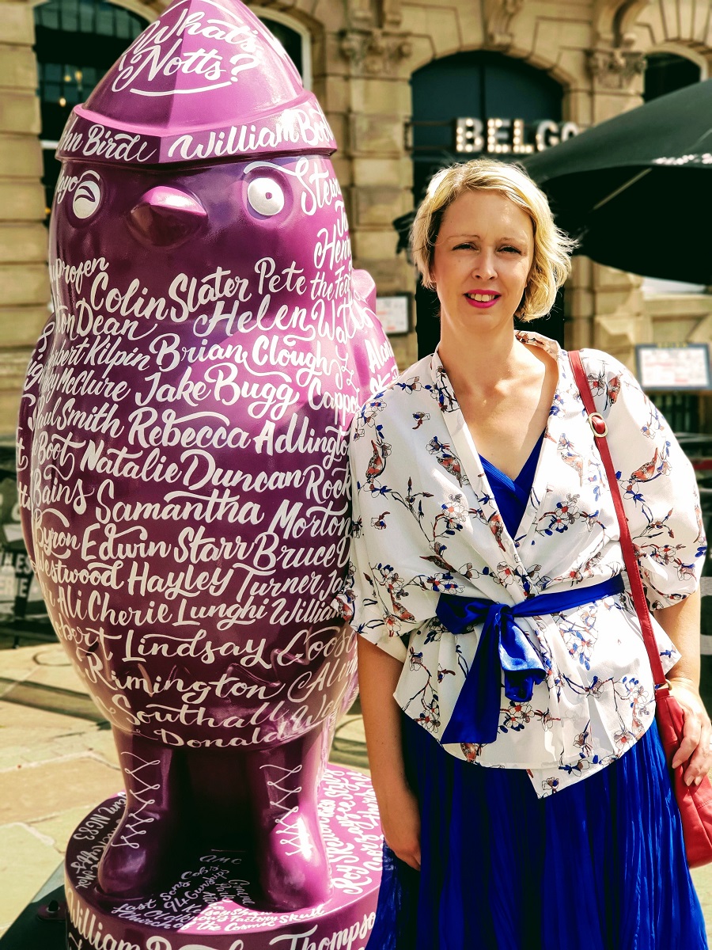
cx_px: 356
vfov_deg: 36.8
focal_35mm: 52
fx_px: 1426
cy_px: 475
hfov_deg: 28.0
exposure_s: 1/398
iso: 25
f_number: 2.4
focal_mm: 6
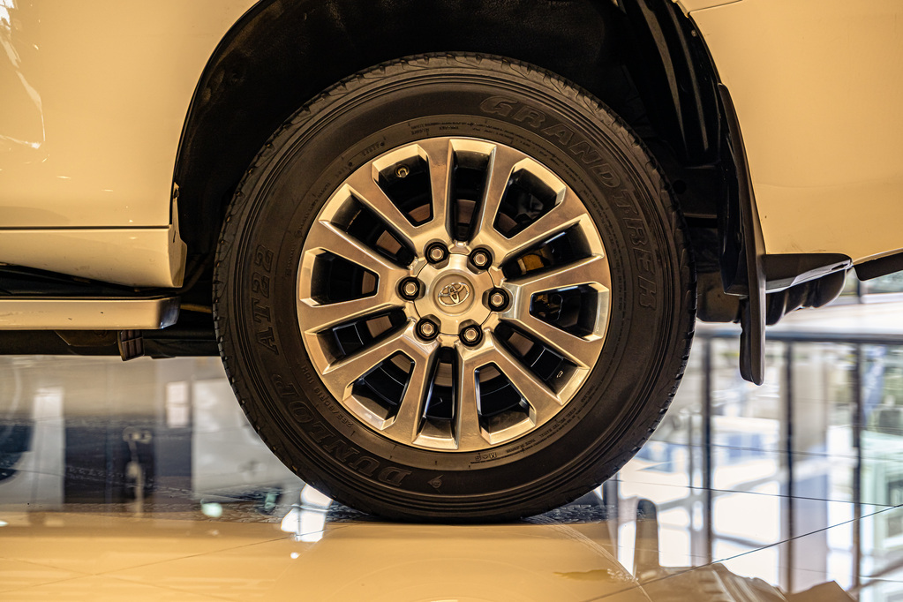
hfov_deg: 33.4
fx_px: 1505
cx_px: 452
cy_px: 301
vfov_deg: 22.6
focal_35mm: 60
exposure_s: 1/200
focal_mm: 60
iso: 320
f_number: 2.8
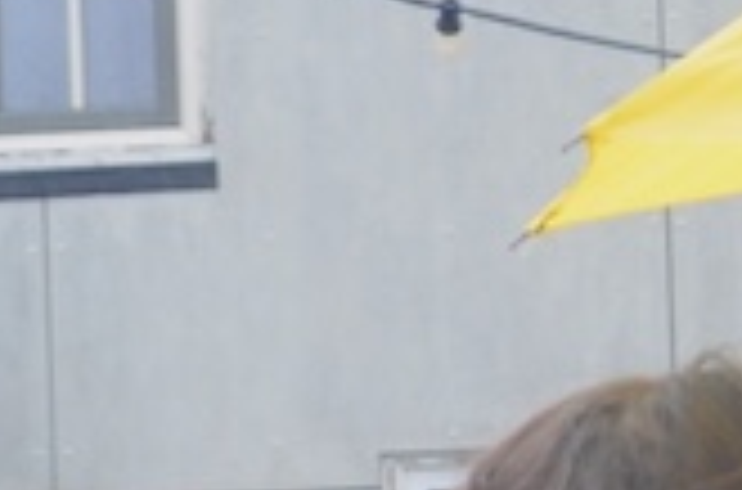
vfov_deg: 4.1
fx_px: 6721
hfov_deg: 6.2
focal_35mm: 327
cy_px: 809
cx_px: 1228
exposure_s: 1/160
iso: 400
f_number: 5.6
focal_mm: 36
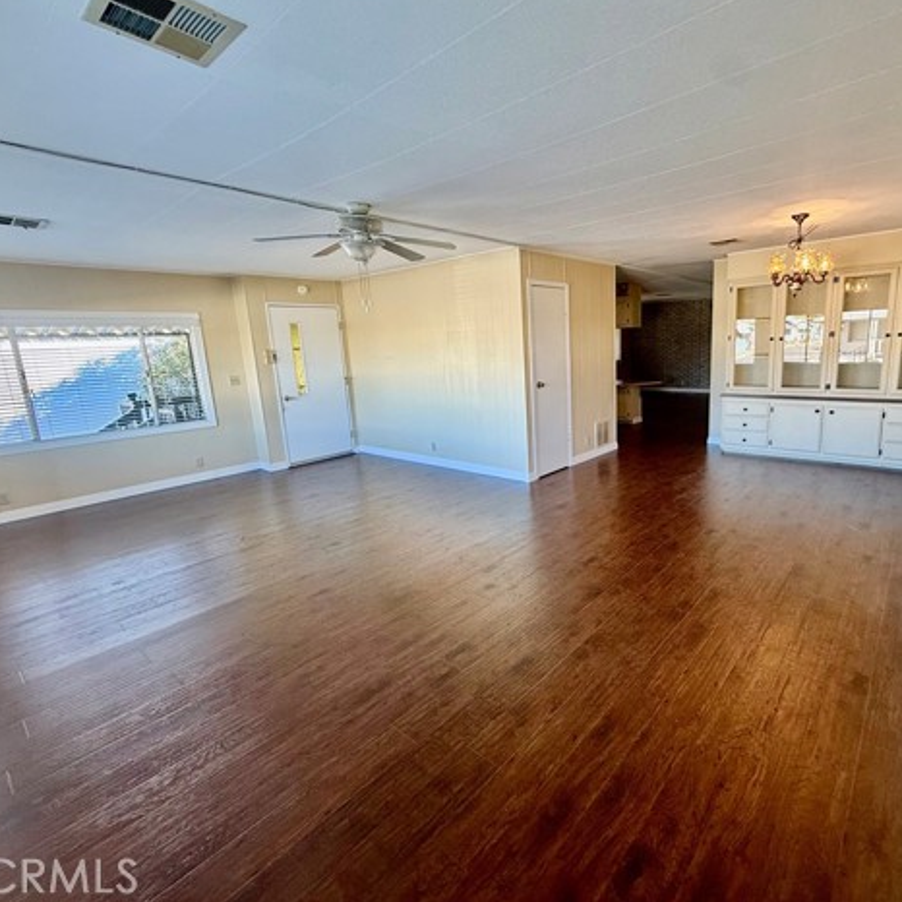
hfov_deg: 83.1
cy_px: 439
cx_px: 536
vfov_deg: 84.0
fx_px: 501
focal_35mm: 17
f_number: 2.2
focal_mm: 2.22
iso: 100
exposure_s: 1/120
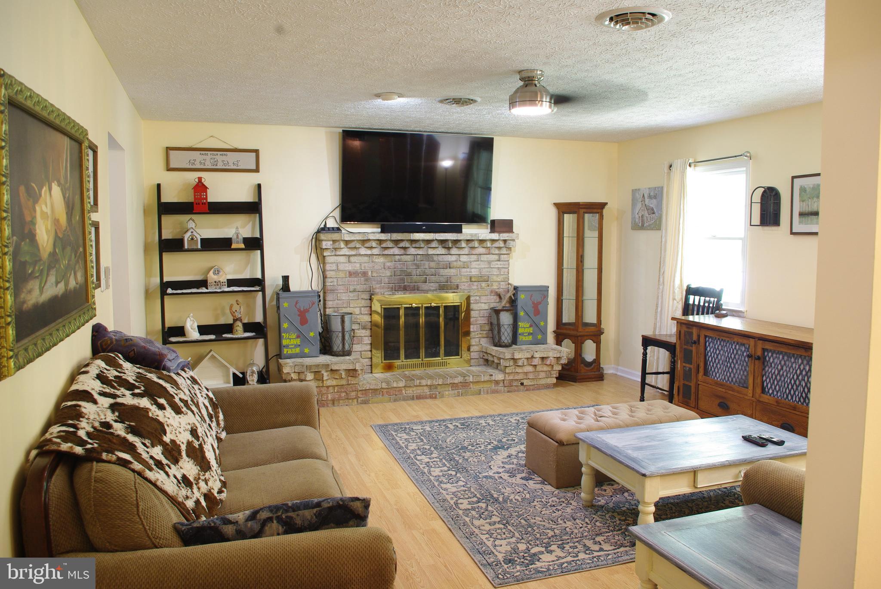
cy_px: 294
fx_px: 661
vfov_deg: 48.0
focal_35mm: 27
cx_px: 440
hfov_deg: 67.3
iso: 200
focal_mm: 18
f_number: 6.7
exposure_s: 1
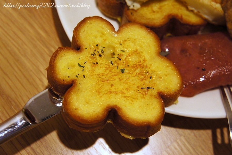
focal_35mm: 56
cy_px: 78
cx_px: 116
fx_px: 357
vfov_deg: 24.4
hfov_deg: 36.0
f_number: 5.6
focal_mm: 37
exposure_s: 1/40
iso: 1600
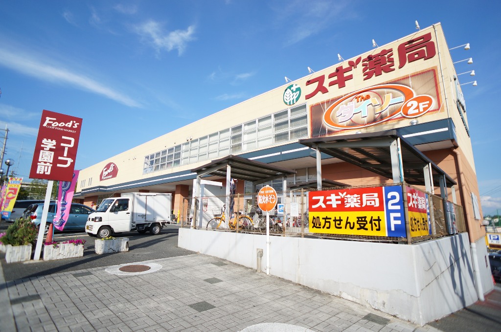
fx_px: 333
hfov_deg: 73.8
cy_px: 166
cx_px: 250
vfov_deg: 53.0
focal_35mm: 24
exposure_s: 1/1600
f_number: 2.8
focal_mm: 16
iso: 100
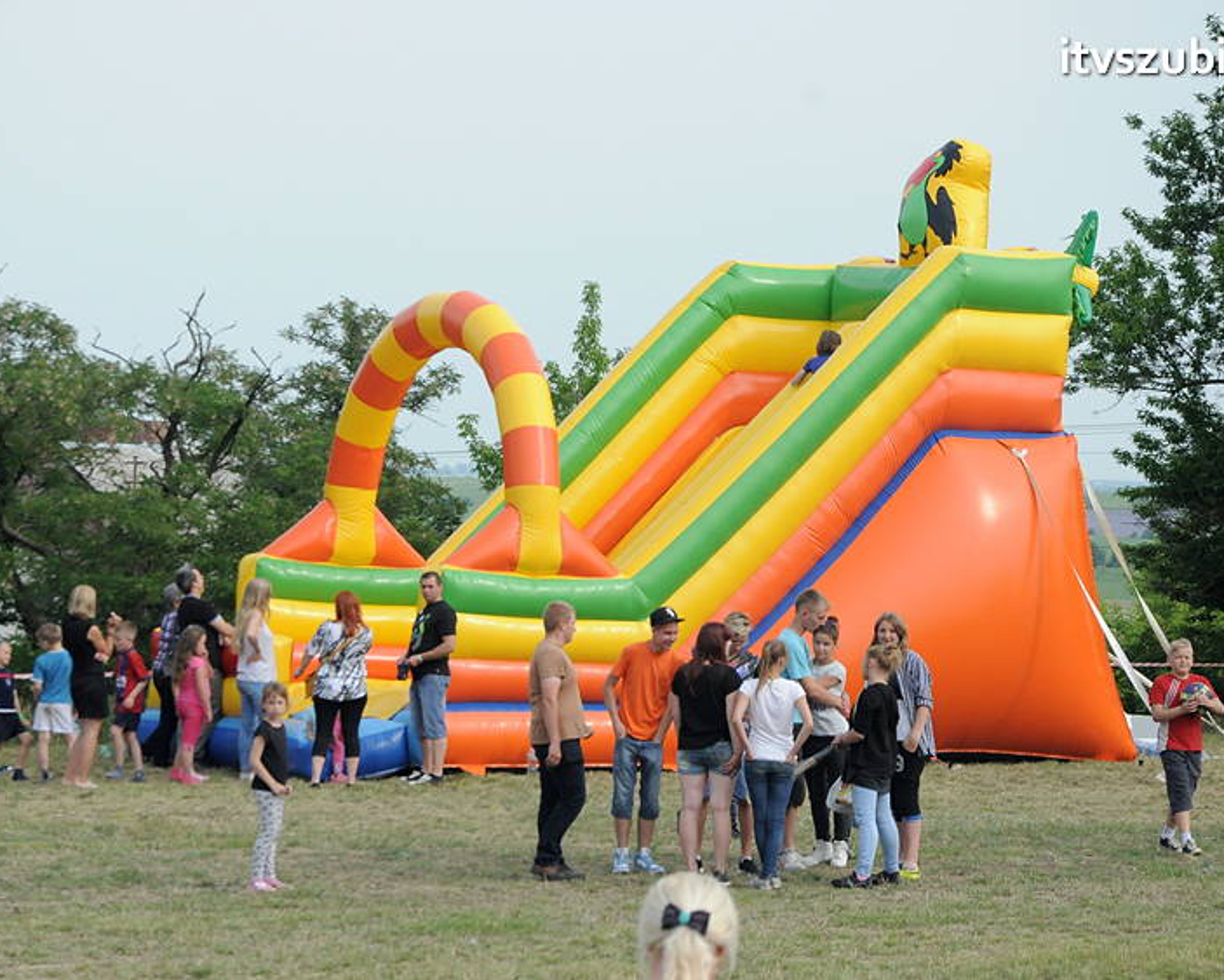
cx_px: 606
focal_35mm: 153
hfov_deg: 12.6
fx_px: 5545
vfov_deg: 10.1
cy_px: 490
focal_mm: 90
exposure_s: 1/1000
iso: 800
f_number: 8
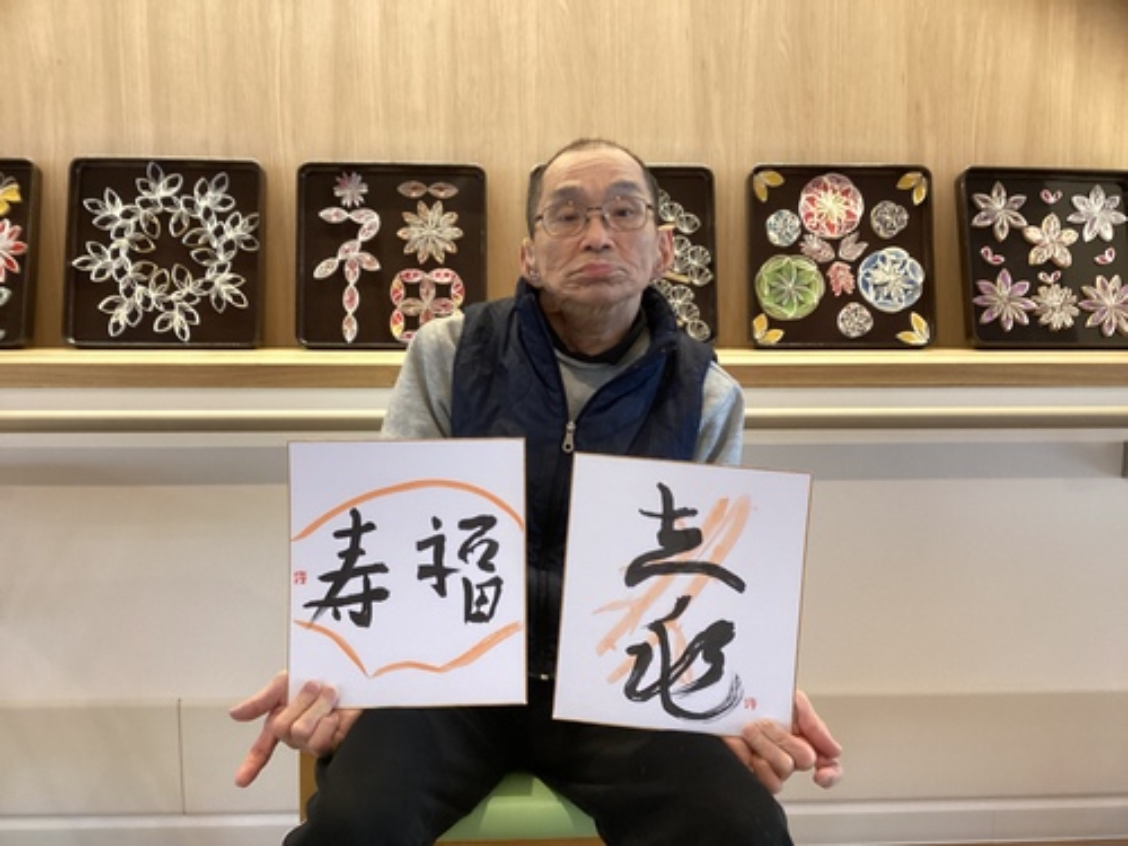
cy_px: 423
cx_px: 564
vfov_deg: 45.4
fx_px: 1010
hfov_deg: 58.4
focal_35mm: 31
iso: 250
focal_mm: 3.3
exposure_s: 1/60
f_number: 2.4
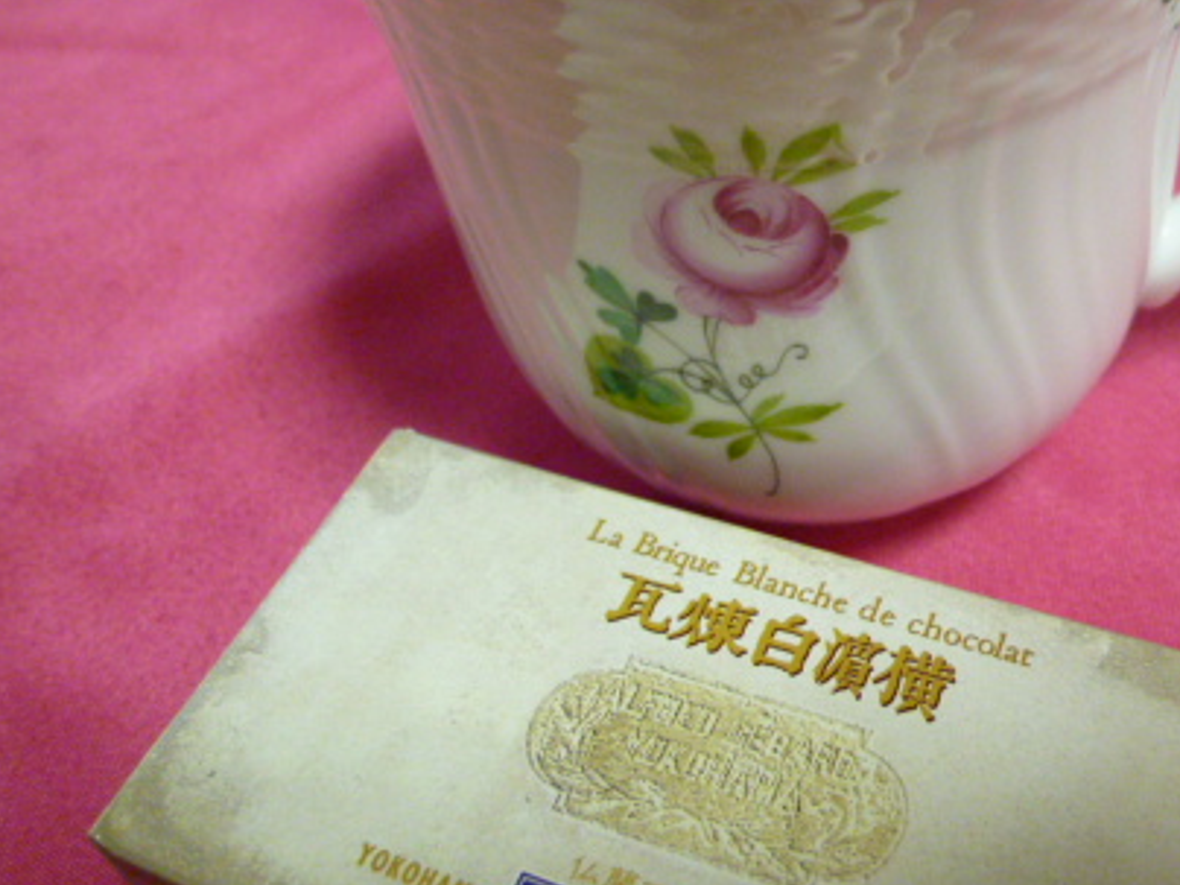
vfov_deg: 37.1
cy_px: 260
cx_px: 830
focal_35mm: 38
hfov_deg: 47.8
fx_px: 1295
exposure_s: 1/50
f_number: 2.2
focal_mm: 4.3
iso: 400
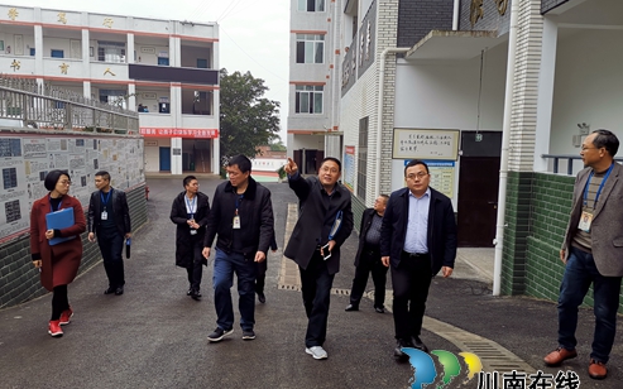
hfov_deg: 64.6
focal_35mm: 29
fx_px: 492
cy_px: 194
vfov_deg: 43.1
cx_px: 313
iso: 50
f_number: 1.8
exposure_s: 1/287
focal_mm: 4.75
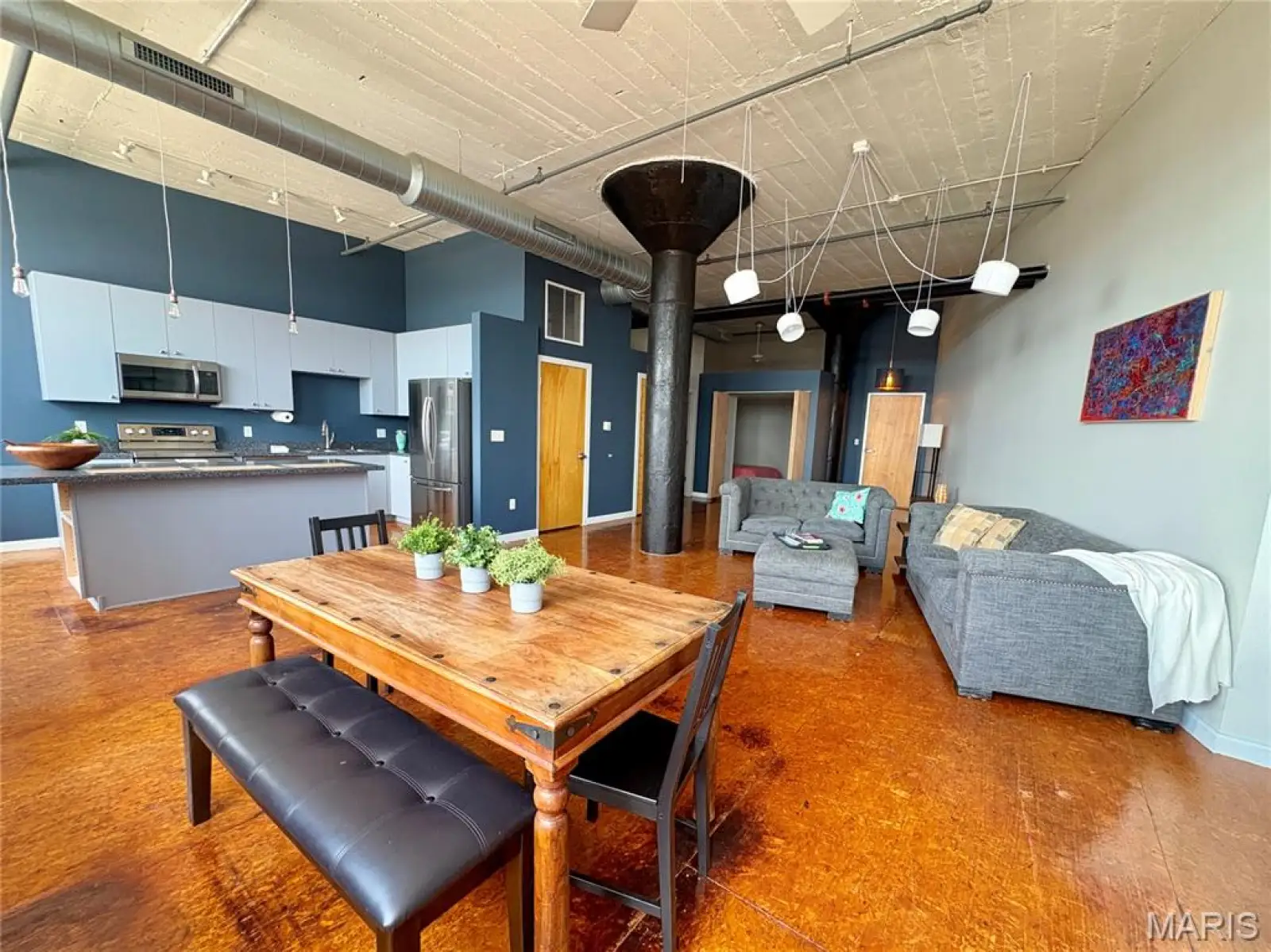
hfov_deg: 102.1
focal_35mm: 14
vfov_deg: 85.6
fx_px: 514
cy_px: 476
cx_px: 636
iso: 200
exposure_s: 1/120
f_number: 2.2
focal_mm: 2.22
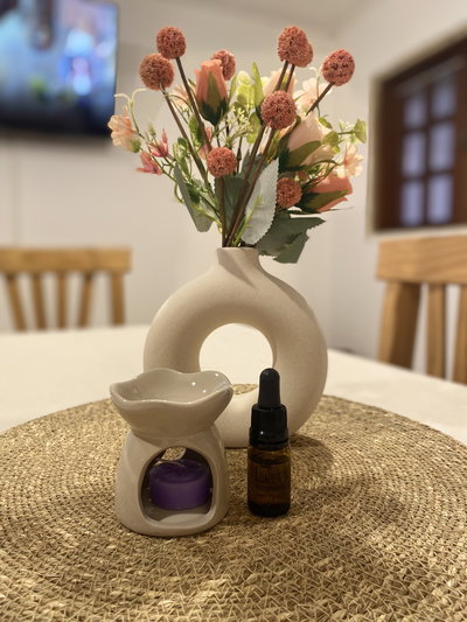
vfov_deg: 67.3
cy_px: 311
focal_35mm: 26
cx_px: 234
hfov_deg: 53.1
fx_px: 467
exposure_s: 1/50
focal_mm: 4.25
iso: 250
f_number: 1.8
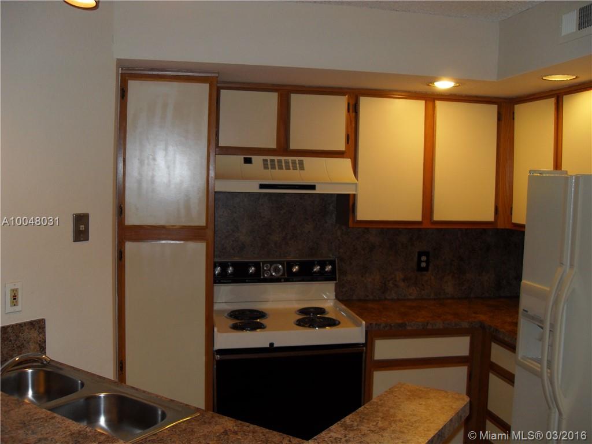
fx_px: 581
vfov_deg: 41.8
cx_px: 296
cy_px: 222
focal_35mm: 34
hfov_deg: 54.0
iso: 100
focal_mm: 6.3
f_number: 2.8
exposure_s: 1/45
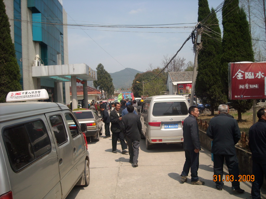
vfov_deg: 40.7
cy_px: 100
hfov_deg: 52.6
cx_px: 133
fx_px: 269
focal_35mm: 35
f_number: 5.6
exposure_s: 1/323
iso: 64
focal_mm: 5.7
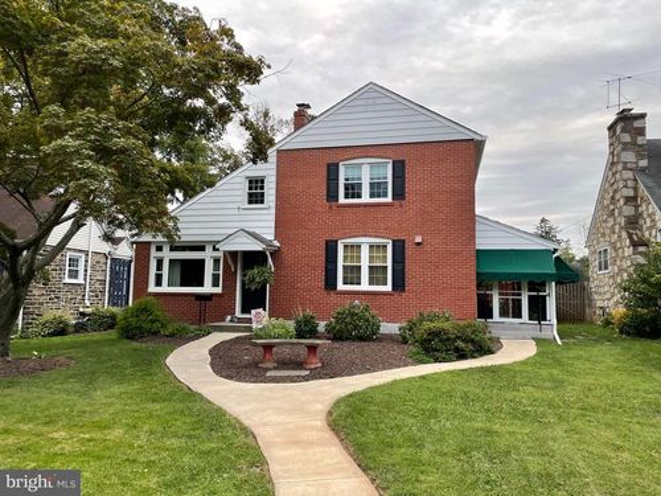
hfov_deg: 67.3
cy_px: 248
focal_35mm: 26
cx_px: 330
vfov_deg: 53.1
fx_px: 496
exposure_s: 1/121
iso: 40
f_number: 1.6
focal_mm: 4.2
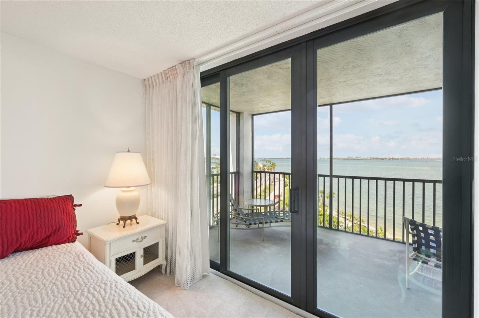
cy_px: 159
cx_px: 240
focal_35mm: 14
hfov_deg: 104.3
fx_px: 186
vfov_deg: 81.1
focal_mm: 14
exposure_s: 1/100
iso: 400
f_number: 8
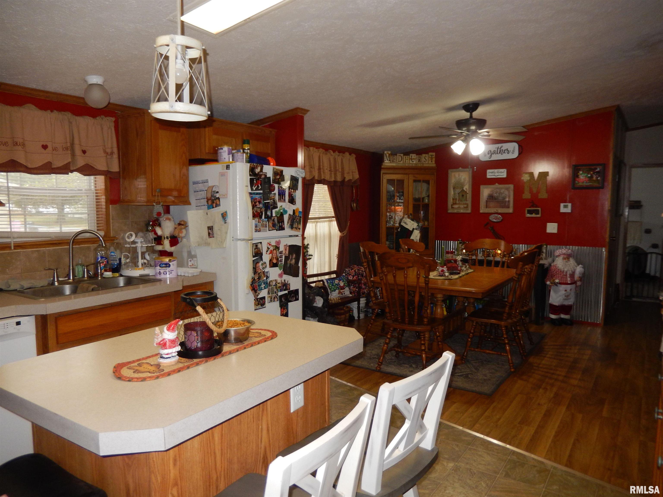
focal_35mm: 25
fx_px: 479
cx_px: 332
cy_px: 248
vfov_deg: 54.9
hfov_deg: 69.4
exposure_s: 1/30
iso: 220
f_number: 3.4
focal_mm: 4.5
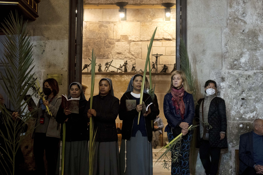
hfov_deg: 34.9
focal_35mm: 57
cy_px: 89
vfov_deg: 23.8
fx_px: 416
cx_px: 161
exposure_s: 1/320
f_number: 2.5
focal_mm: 35
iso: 2000
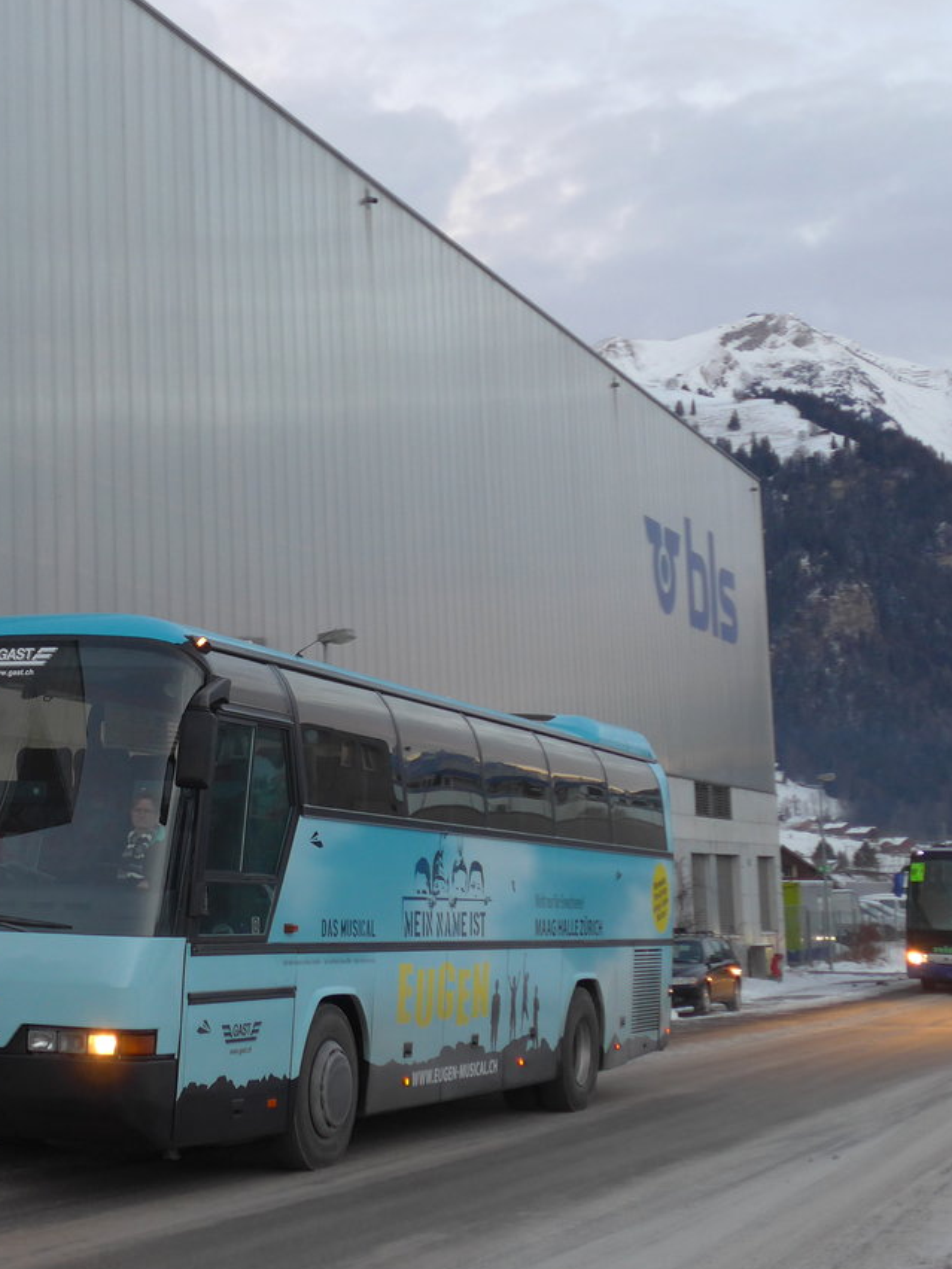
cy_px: 627
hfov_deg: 23.1
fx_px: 2273
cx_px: 110
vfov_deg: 31.2
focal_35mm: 62
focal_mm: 9
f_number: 2.8
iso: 160
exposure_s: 1/60
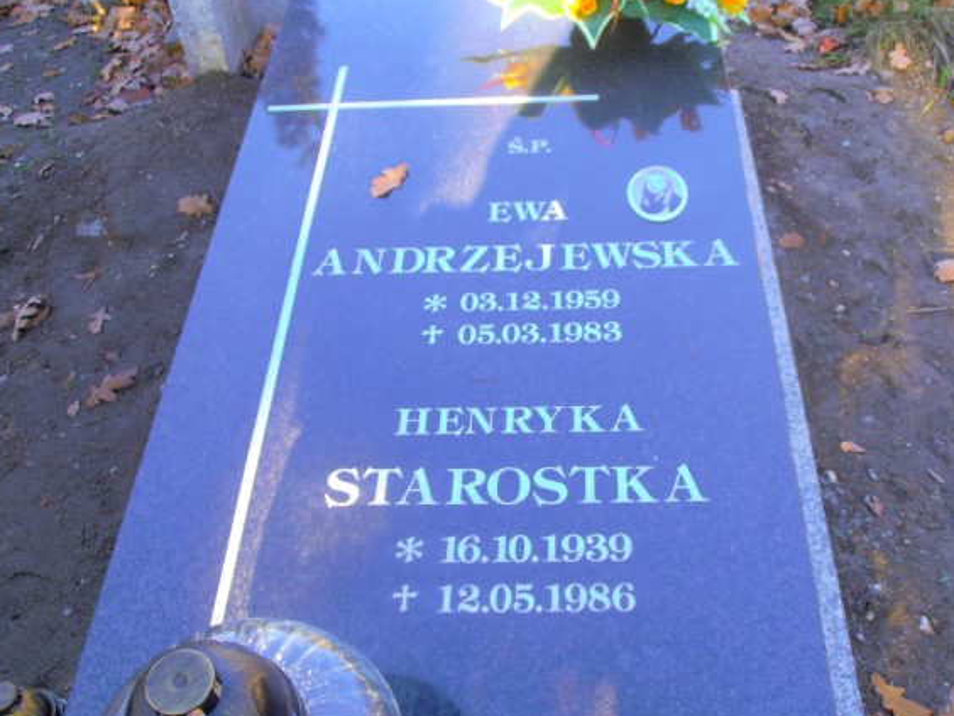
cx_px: 528
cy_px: 374
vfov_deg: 34.3
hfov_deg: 44.7
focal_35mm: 42
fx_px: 1157
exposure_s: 1/80
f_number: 3.9
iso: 80
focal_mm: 6.61
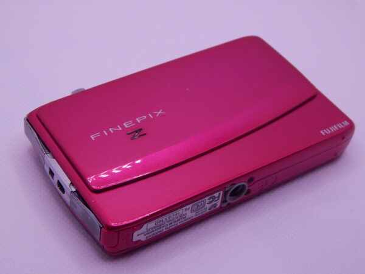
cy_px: 137
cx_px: 182
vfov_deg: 21.3
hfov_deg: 28.2
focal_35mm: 69
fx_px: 728
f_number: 4.1
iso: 125
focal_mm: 12.3
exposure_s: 1/320
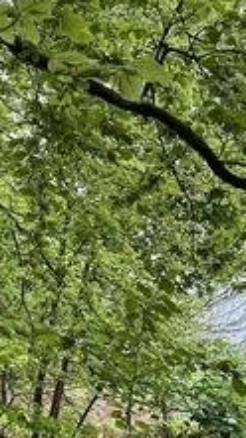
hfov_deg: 16.9
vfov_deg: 29.1
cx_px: 62
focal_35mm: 71
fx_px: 825
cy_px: 355
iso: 80
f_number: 1.78
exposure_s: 1/218
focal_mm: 6.86
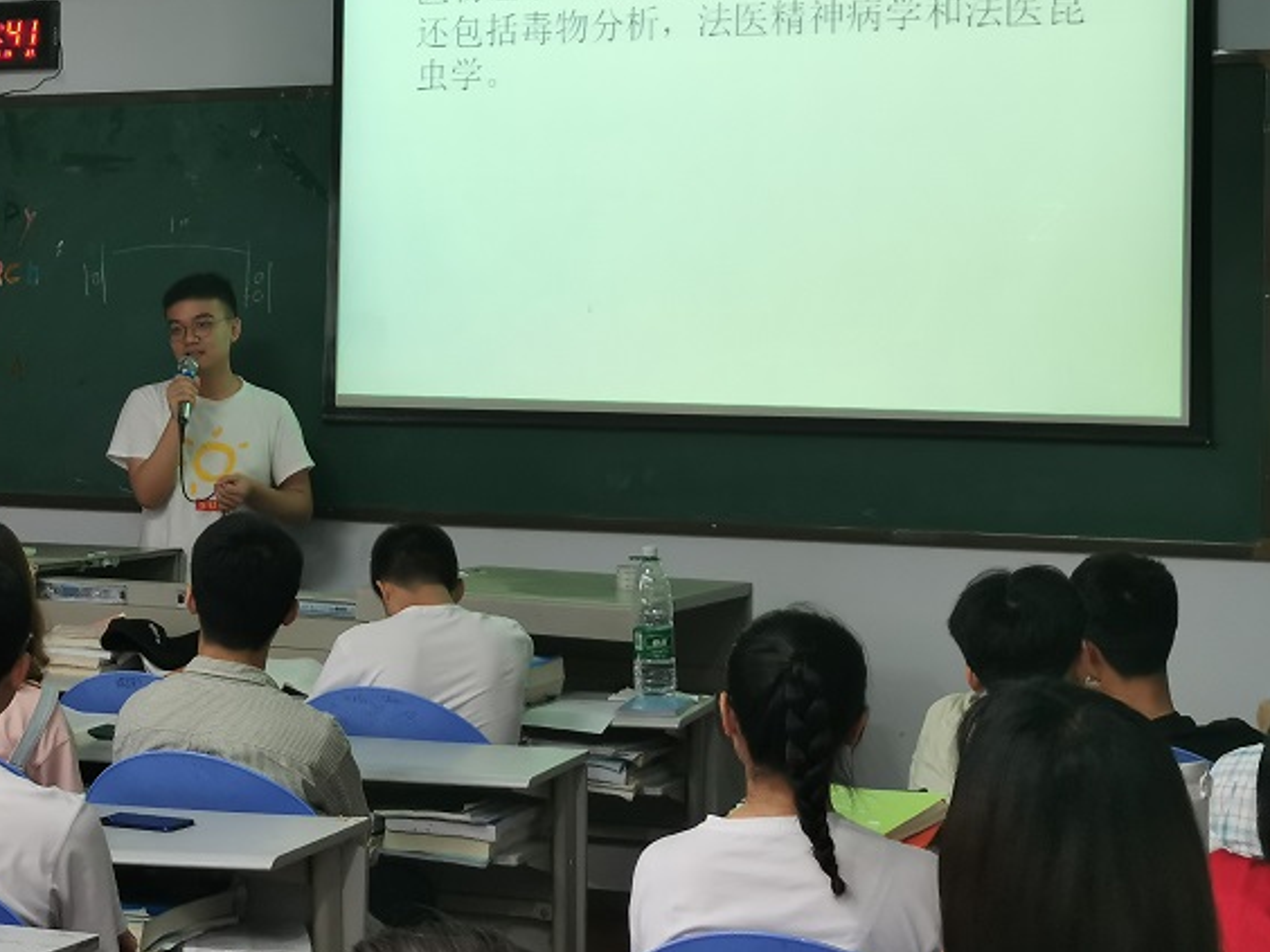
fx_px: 2862
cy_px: 286
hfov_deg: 24.8
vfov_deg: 18.8
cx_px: 372
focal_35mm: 78
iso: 200
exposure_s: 1/50
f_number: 1.8
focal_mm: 5.58
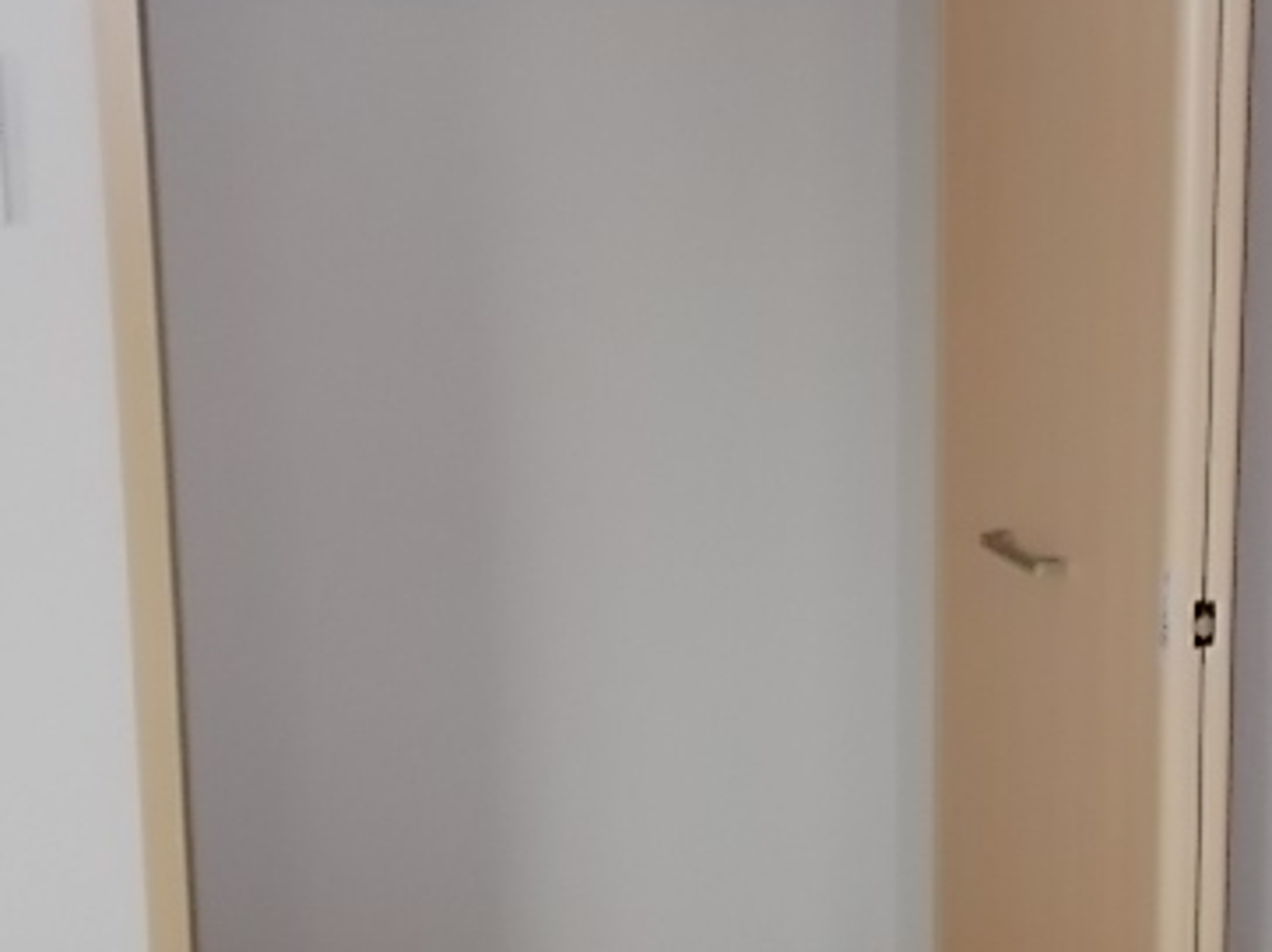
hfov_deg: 41.2
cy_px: 288
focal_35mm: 46
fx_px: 1689
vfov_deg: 31.1
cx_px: 703
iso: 200
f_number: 3.2
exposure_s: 1/25
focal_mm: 4.6
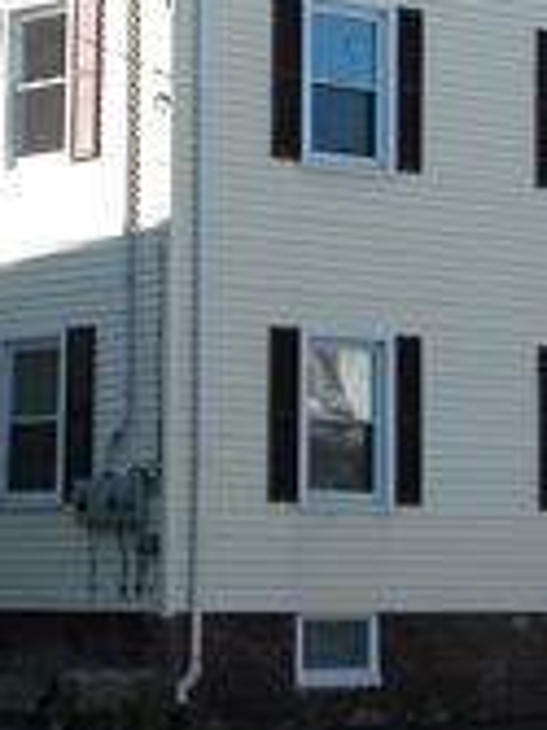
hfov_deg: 9.5
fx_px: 3291
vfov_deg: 12.6
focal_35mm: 156
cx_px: 411
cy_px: 63
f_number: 3.4
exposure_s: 1/1185
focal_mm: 8.9
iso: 100
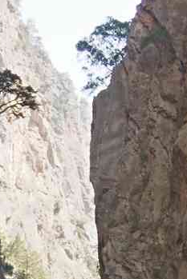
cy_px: 294
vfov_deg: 9.9
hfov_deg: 6.7
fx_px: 1603
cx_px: 49
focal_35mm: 206
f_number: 5
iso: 1600
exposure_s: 1/200
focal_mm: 47.5
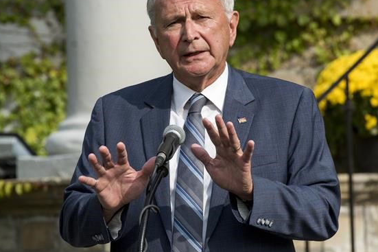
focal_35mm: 372
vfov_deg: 3.7
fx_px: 3905
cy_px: 137
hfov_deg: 5.5
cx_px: 177
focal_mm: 200
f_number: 8
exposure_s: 1/1600
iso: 400
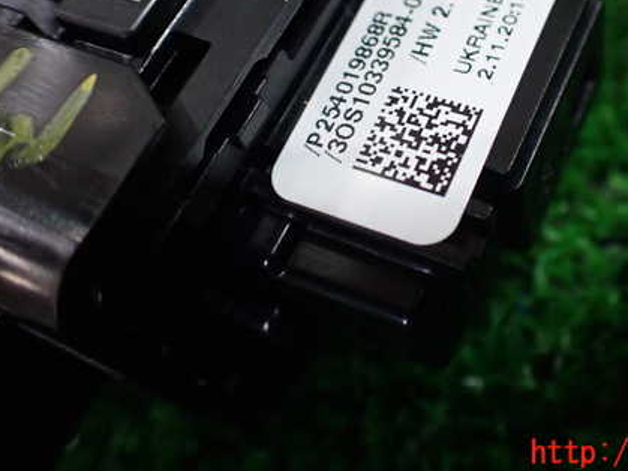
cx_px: 420
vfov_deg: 33.1
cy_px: 135
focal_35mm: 43
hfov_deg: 43.2
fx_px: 780
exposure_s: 1/125
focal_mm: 5.4
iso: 500
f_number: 2.3
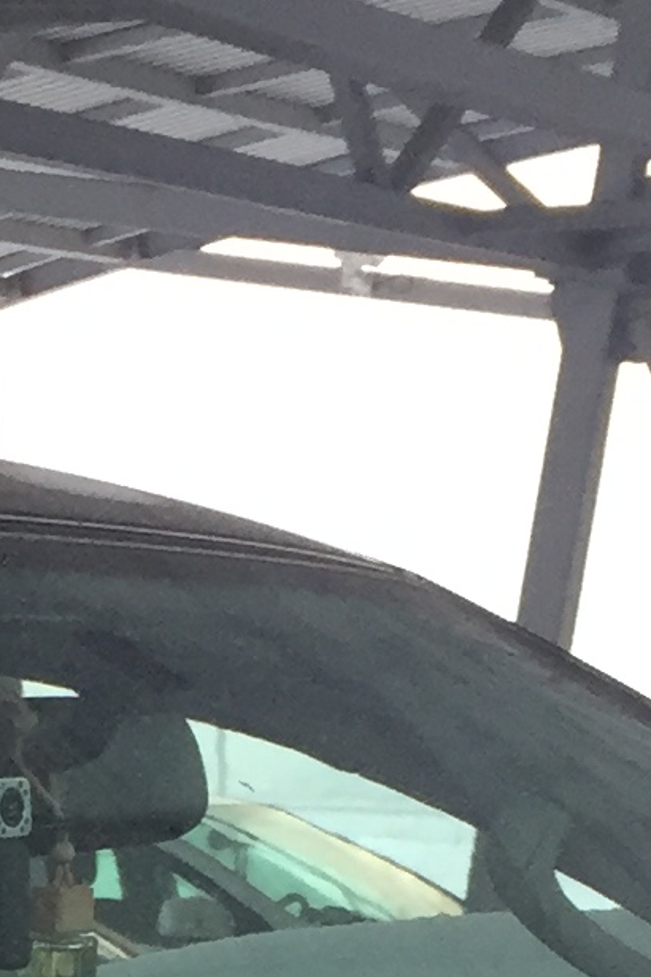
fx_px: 4340
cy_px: 1546
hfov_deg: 8.5
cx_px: -160
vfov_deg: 12.1
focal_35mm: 160
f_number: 2.2
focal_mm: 4.15
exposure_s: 1/33
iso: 50
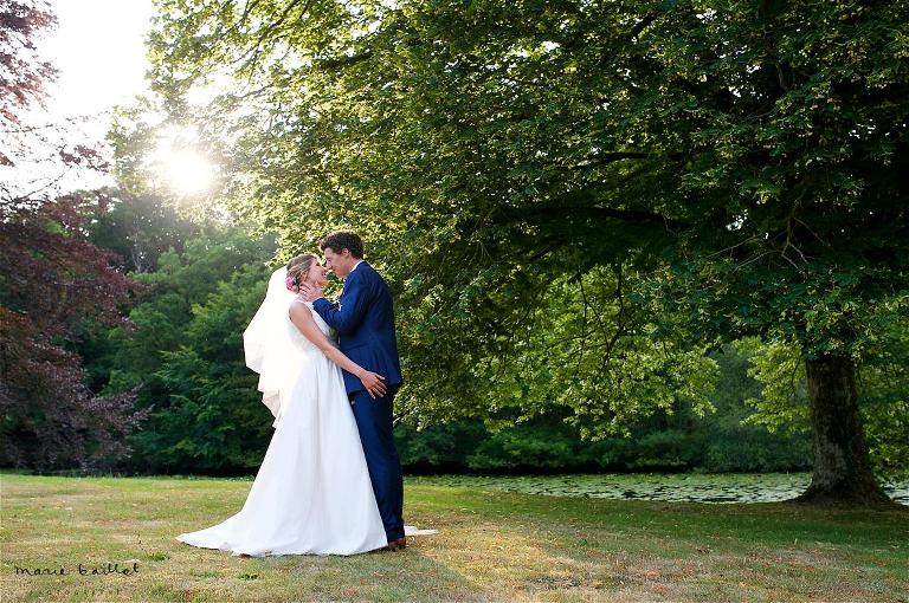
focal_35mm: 35
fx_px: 883
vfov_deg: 37.8
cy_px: 302
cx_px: 454
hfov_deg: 54.5
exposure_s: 1/400
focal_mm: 35
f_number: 4.5
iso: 500
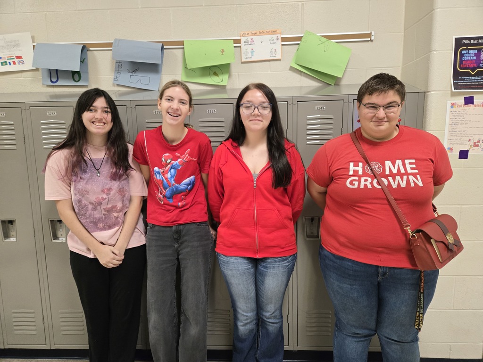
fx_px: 321
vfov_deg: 58.9
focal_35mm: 23
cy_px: 181
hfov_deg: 73.9
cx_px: 242
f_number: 1.8
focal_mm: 5.4
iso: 800
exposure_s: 1/120
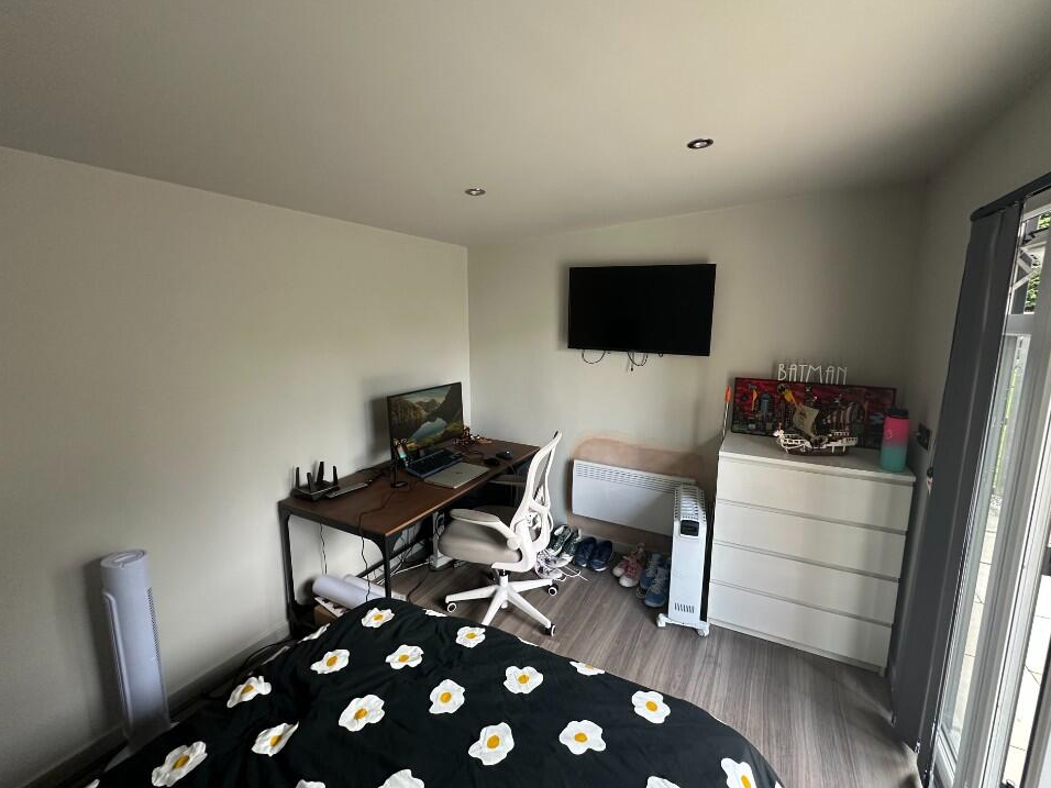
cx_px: 557
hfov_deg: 98.1
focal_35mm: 15
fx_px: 455
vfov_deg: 81.7
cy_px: 385
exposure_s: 1/99
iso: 160
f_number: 2.2
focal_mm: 2.22
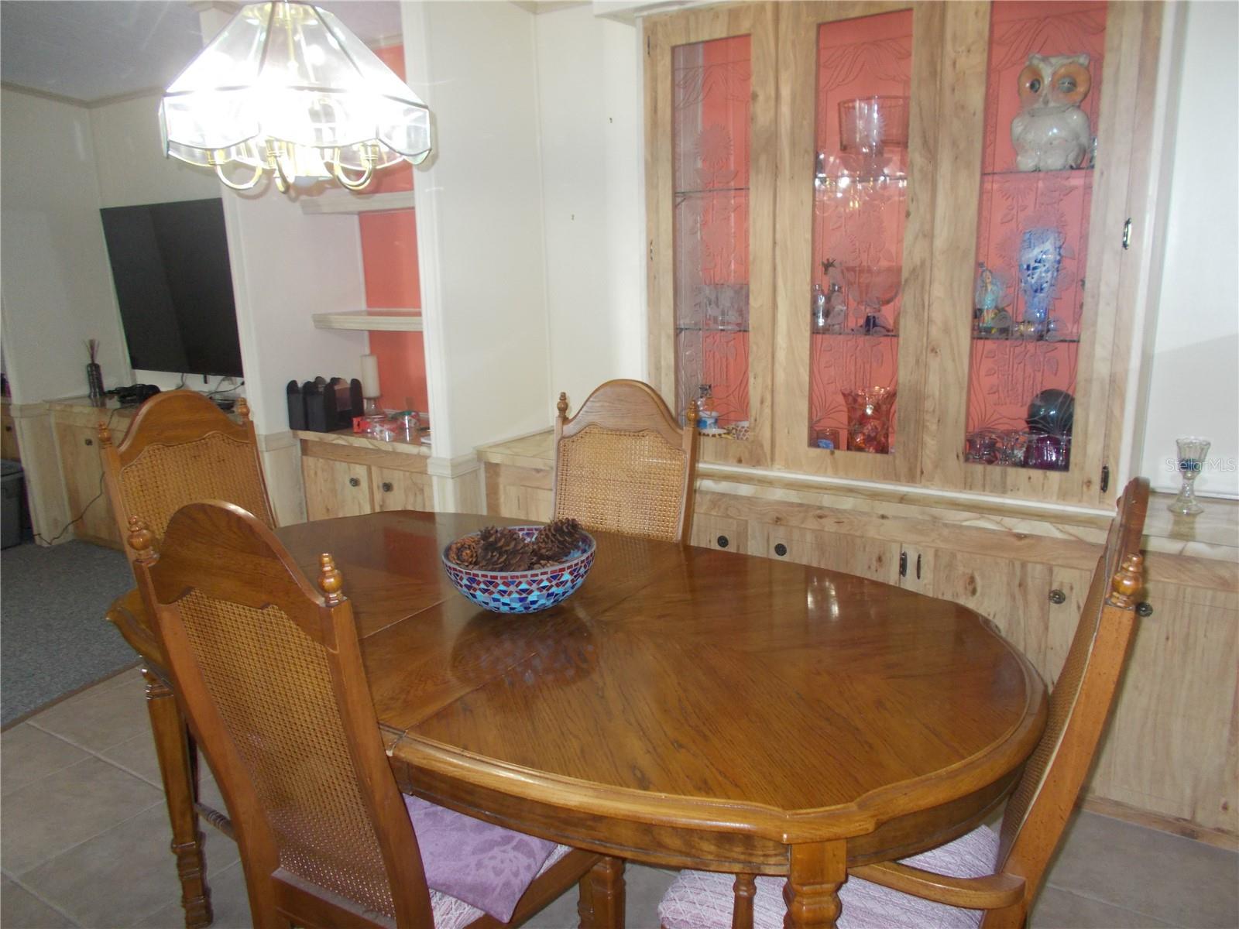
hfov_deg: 67.3
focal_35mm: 26
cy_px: 464
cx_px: 620
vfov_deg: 53.1
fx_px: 931
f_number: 3.2
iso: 200
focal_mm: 4.6
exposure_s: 1/25
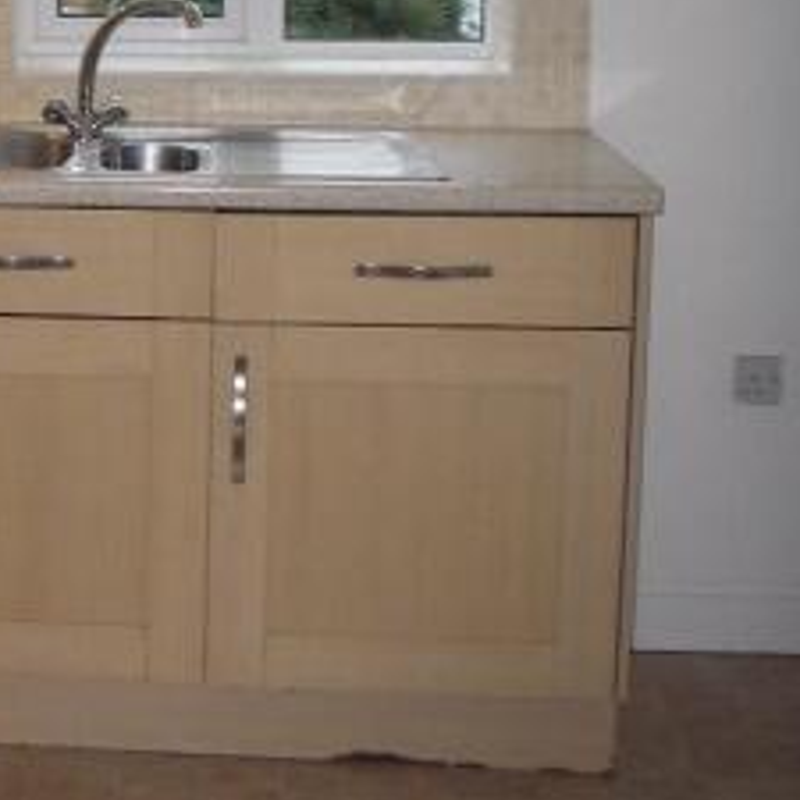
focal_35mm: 87
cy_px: 66
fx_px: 2275
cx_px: -204
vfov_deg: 19.5
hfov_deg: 18.7
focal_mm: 6.3
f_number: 3.3
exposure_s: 1/30
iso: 125
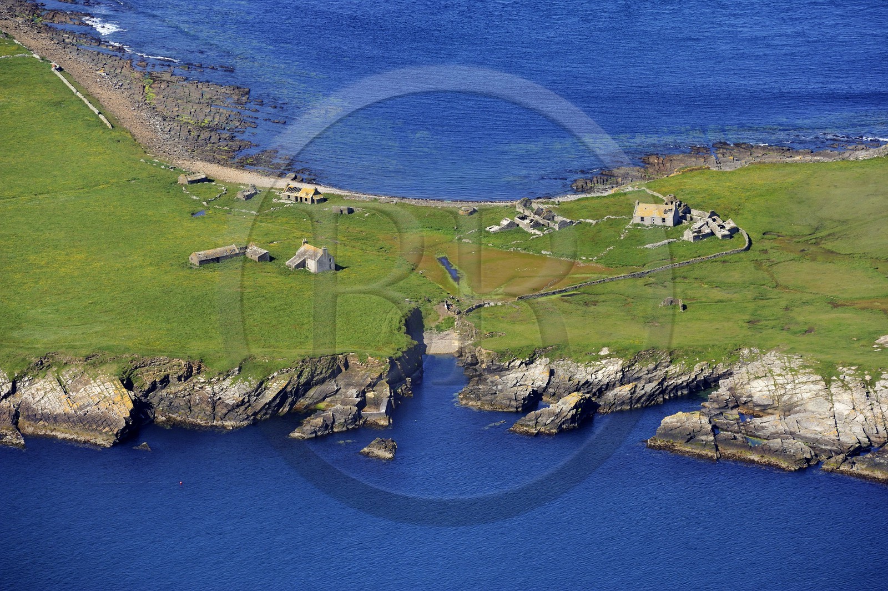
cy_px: 296
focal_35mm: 200
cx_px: 444
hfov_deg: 10.3
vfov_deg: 6.9
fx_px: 4929
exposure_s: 1/800
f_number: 7.1
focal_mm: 200
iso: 400
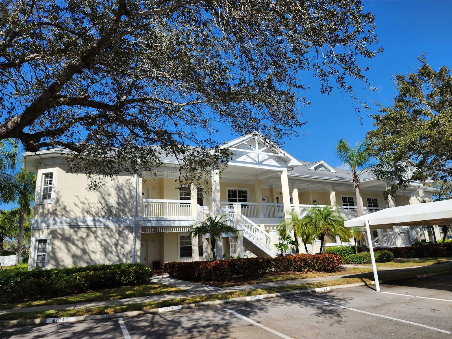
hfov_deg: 73.9
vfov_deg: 58.9
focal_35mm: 23
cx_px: 226
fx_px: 300
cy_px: 170
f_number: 1.8
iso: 12
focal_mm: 6.4
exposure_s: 1/1087
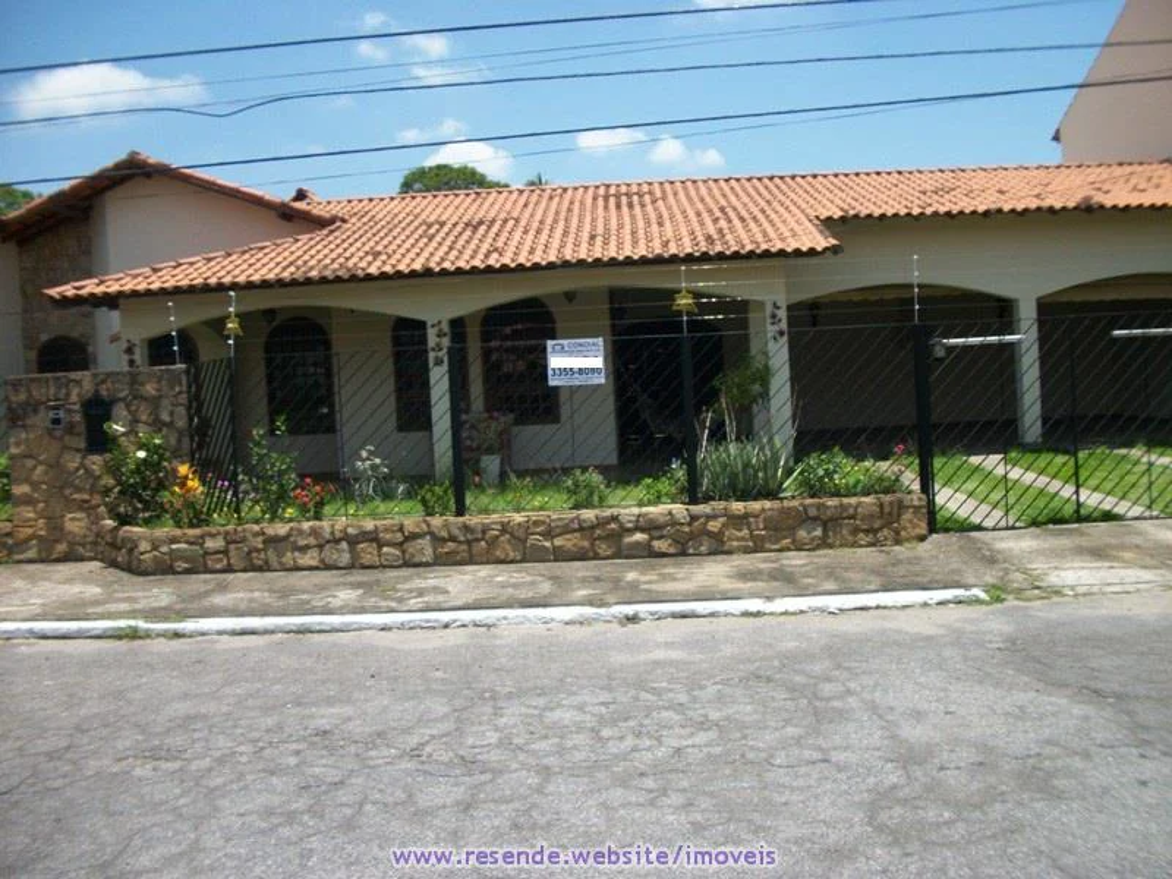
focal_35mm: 32
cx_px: 586
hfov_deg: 56.8
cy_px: 440
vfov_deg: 44.2
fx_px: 1083
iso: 80
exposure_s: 1/160
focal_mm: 5.7
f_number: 8.8
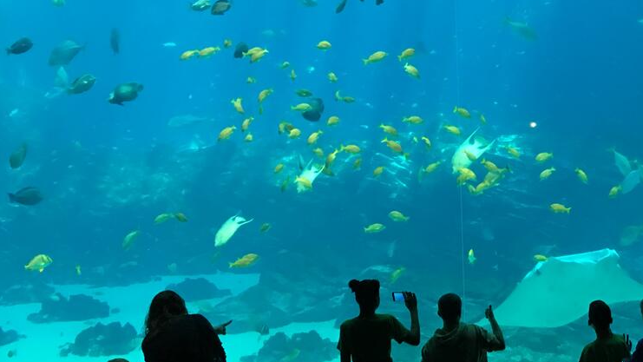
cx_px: 495
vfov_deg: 20.5
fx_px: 972
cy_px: 18
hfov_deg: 35.7
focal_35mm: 57
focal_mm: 4.15
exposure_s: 1/15
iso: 100
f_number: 2.2
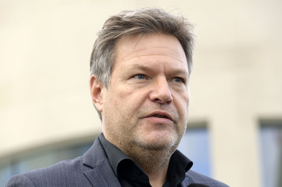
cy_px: 94
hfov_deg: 9.0
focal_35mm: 230
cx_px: 141
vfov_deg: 6.0
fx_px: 1800
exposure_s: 1/250
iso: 800
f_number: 8
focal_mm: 230
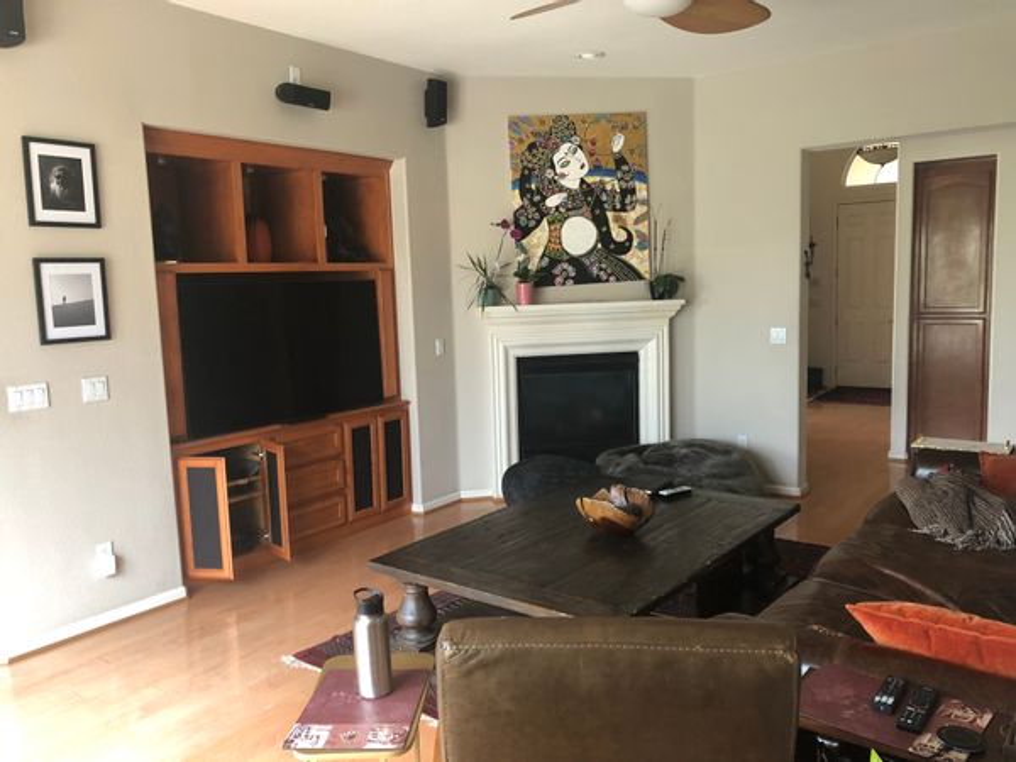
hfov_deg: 63.4
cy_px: 381
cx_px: 508
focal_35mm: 28
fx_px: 822
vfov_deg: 49.7
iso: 50
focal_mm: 4
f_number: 1.8
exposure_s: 1/15
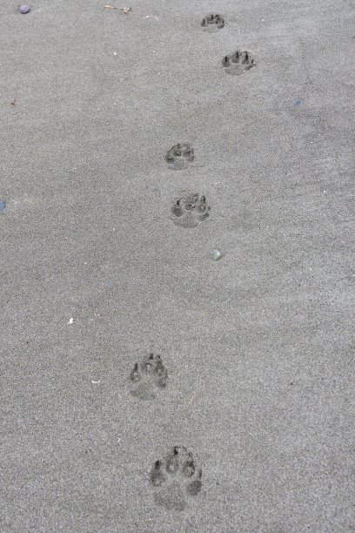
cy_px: 266
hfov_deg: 31.9
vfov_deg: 46.4
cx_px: 178
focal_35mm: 42
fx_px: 621
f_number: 4.5
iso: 1000
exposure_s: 1/400
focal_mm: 28
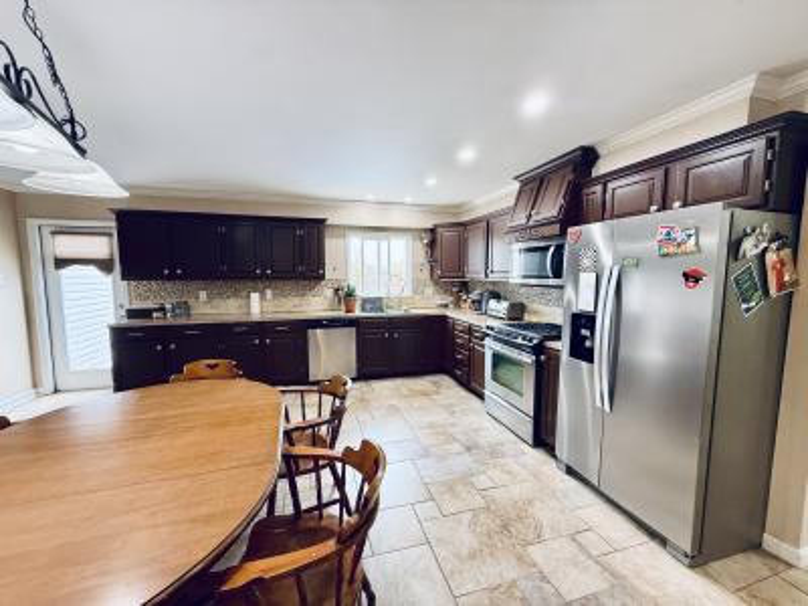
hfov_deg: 102.1
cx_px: 404
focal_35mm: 14
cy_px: 303
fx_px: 327
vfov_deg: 85.7
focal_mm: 2.22
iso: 320
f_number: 2.2
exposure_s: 1/60
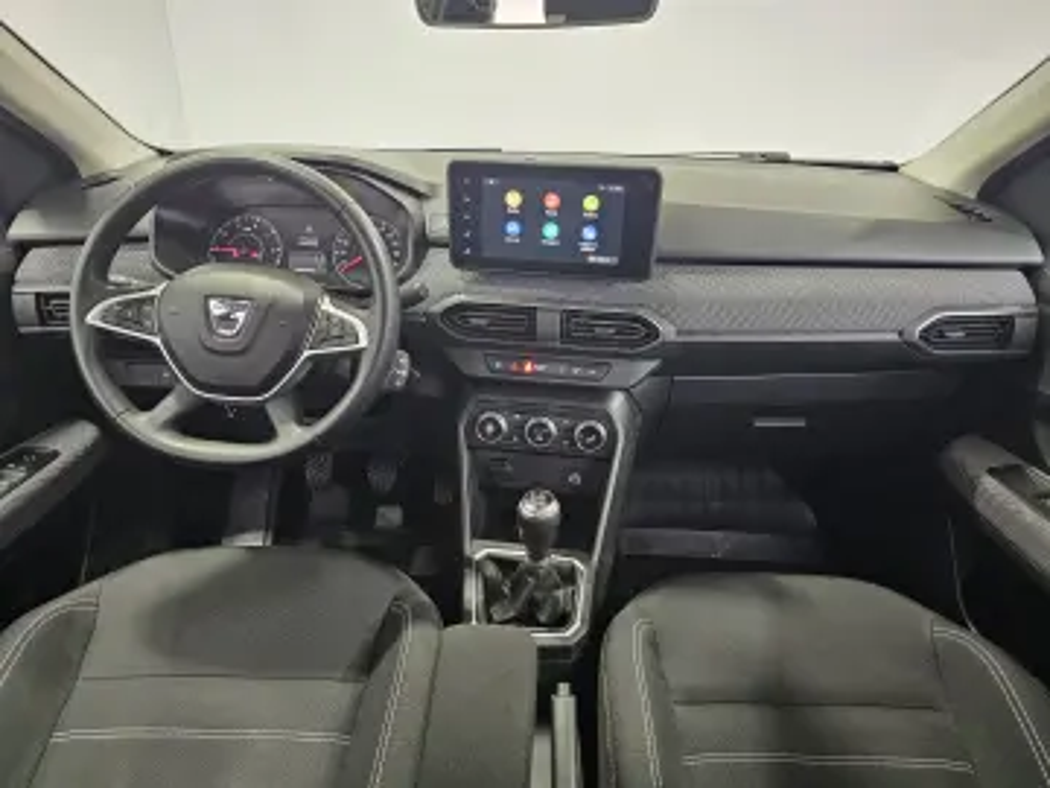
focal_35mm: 23
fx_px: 698
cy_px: 394
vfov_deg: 58.9
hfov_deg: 73.9
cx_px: 525
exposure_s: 1/100
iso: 640
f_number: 1.7
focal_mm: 6.3
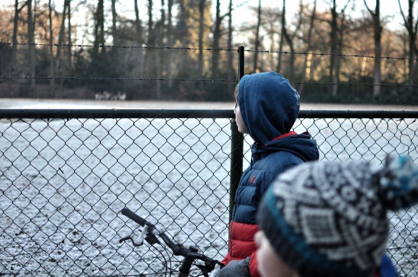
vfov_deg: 25.7
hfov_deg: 37.9
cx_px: 209
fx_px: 609
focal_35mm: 52
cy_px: 138
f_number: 2.2
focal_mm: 35
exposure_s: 1/800
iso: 400
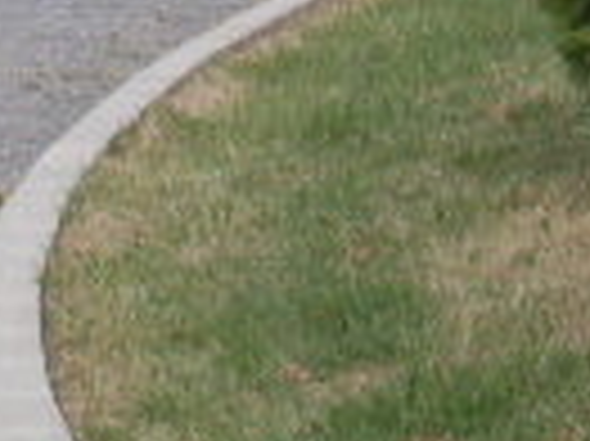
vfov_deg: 4.8
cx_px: 180
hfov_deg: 6.7
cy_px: -868
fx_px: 5057
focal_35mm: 297
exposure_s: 1/125
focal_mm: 6.3
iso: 80
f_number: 8.4
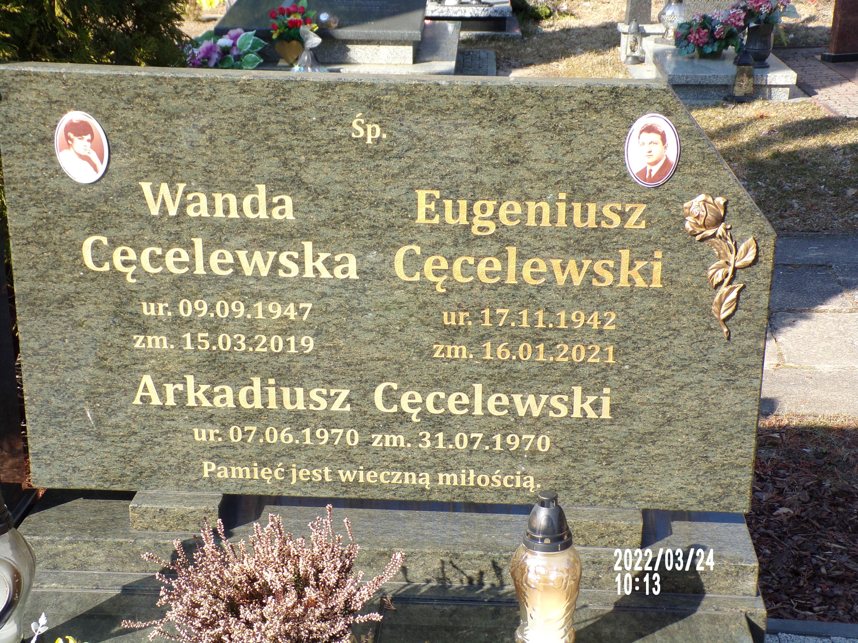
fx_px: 1388
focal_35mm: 56
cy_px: 322
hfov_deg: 34.3
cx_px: 429
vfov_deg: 26.1
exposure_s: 1/150
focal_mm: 10.1
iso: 80
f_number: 5.3
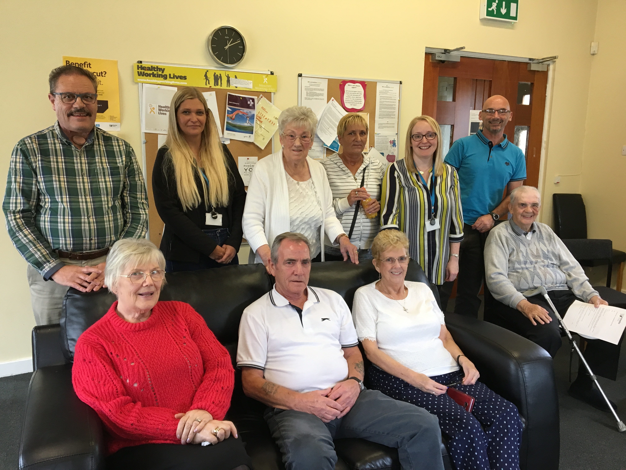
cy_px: 235
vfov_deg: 48.2
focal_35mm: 29
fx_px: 524
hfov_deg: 61.7
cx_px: 313
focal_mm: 4.15
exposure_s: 1/33
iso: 50
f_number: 2.2
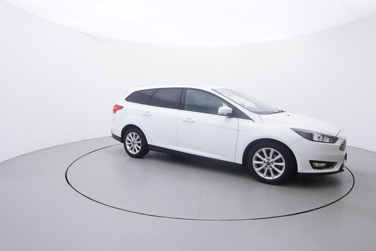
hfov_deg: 77.3
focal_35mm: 22
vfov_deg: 56.2
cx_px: 188
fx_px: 235
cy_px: 126
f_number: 5
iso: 200
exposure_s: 1/80
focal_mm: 15
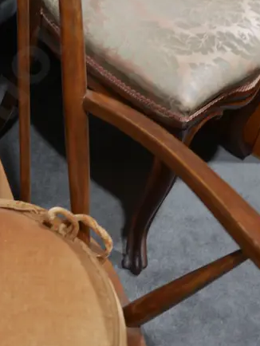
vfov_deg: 23.0
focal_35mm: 85
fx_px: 850
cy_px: 159
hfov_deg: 16.7
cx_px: -41
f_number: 4
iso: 320
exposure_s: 1/60
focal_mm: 18
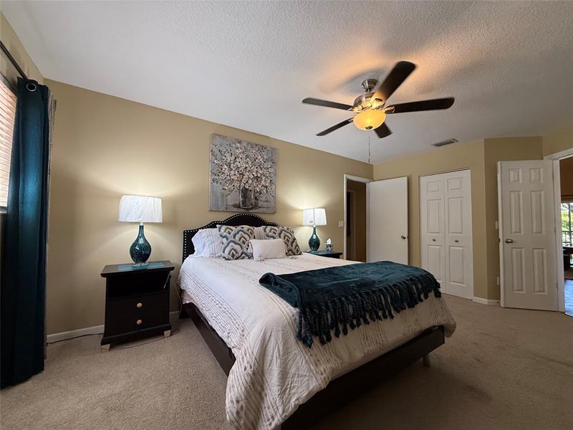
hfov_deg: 102.1
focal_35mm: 14
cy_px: 215
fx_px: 232
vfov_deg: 85.7
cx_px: 286
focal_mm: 2.22
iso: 160
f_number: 2.2
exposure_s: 1/120
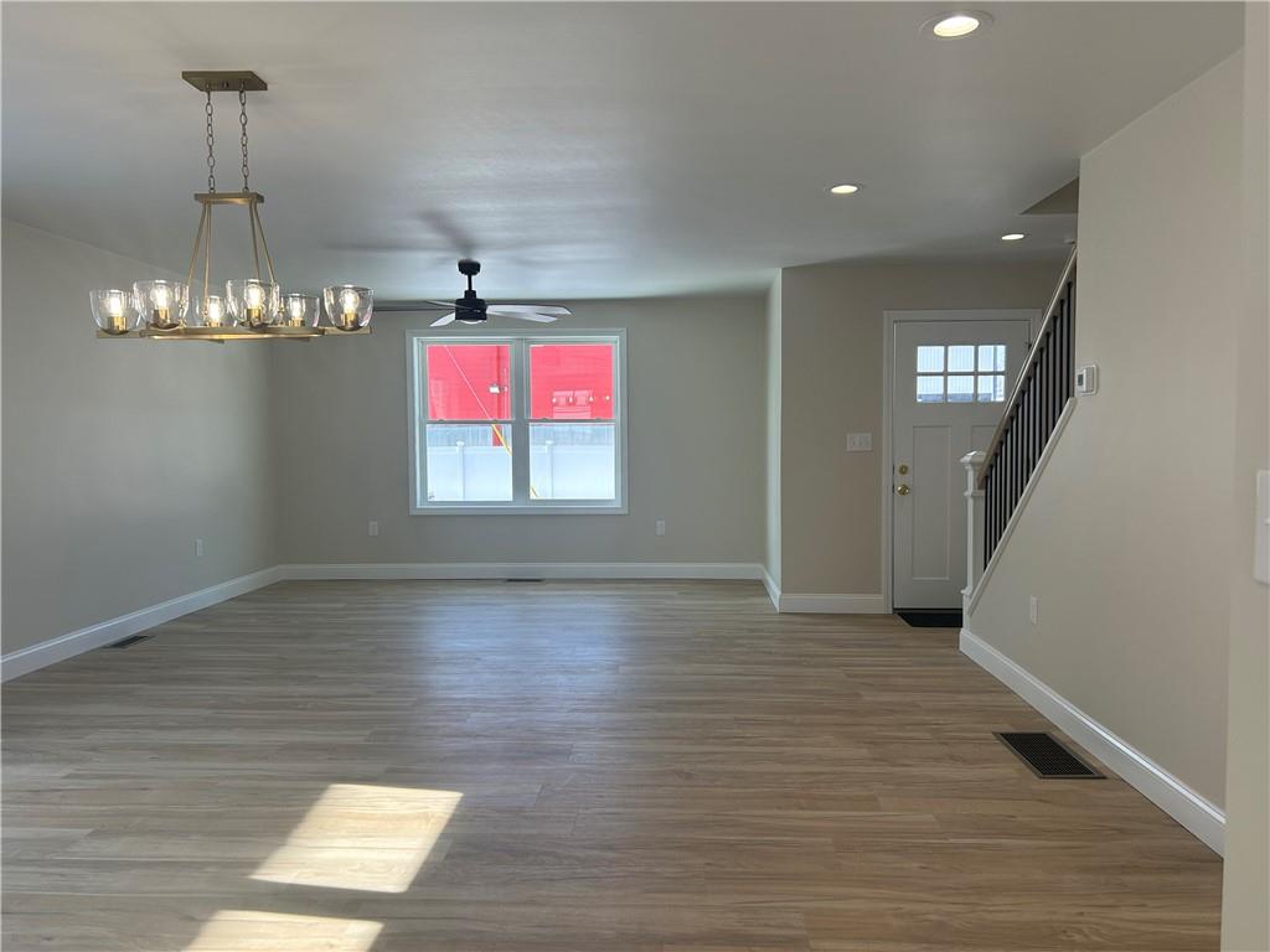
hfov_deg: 67.3
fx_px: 954
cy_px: 476
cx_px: 635
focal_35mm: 26
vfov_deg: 53.1
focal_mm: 5.7
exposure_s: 1/458
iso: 50
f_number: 1.5
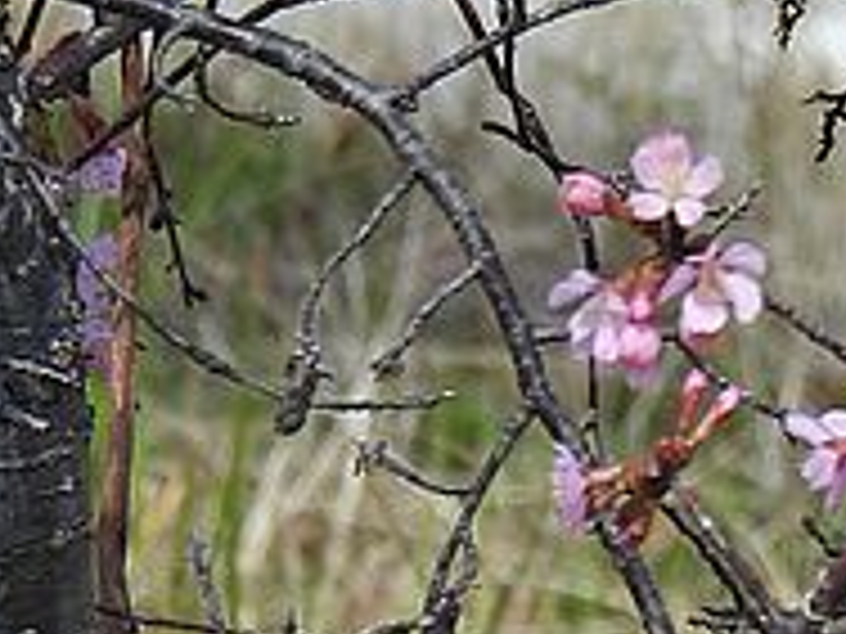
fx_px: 41645
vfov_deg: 0.9
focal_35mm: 1704
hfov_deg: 1.2
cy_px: 1214
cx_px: 1706
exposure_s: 1/320
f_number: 5
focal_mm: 71.4
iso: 100
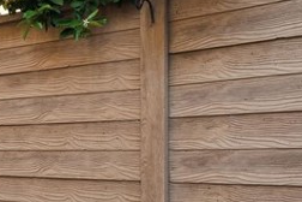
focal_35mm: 65
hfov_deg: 28.0
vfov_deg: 20.7
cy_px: 153
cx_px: -37
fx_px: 545
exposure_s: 1/160
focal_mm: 16
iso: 200
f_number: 8
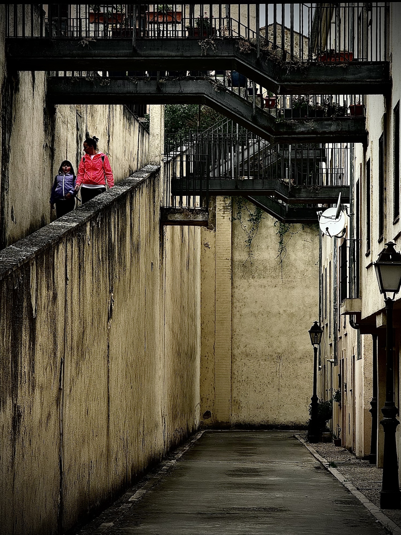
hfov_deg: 12.3
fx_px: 1853
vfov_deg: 16.4
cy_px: 268
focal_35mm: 120
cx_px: 200
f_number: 2.8
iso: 50
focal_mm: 15.66
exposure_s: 1/576
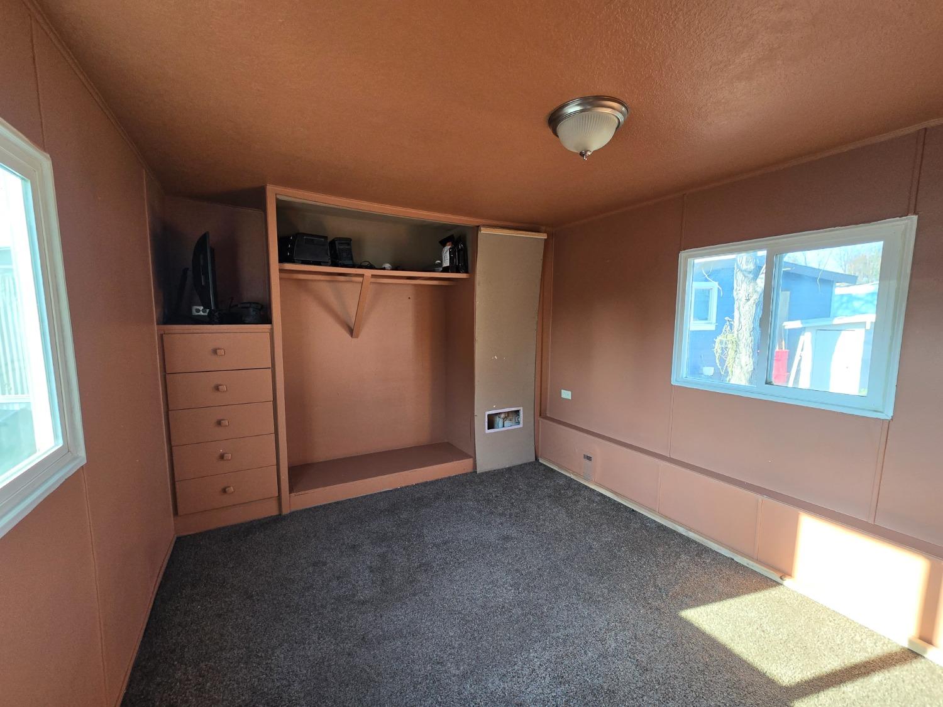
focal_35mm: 13
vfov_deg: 89.9
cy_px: 354
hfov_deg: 106.2
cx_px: 472
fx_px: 354
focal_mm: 2.2
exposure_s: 1/60
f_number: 2.2
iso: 100
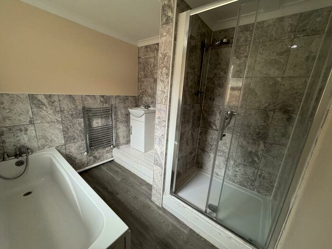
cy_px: 124
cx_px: 166
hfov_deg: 102.1
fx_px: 134
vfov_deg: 85.7
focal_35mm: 14
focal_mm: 2.22
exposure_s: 1/60
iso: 320
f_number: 2.2
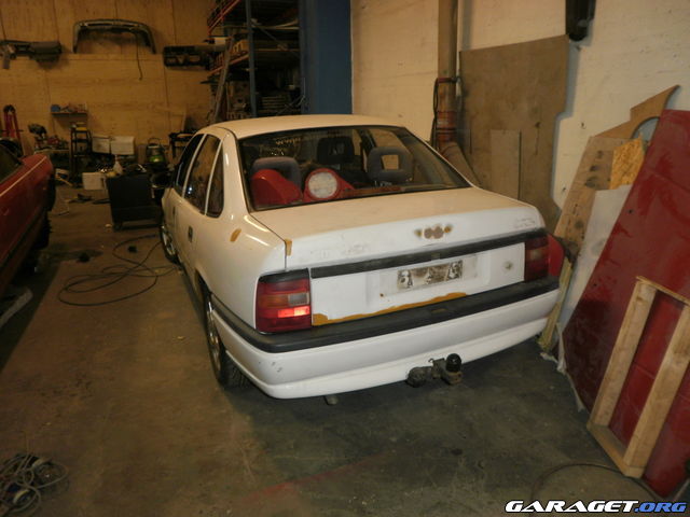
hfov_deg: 67.3
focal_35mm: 26
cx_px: 345
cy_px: 258
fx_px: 518
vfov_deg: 53.1
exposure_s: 1/25
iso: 125
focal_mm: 4.65
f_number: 2.6
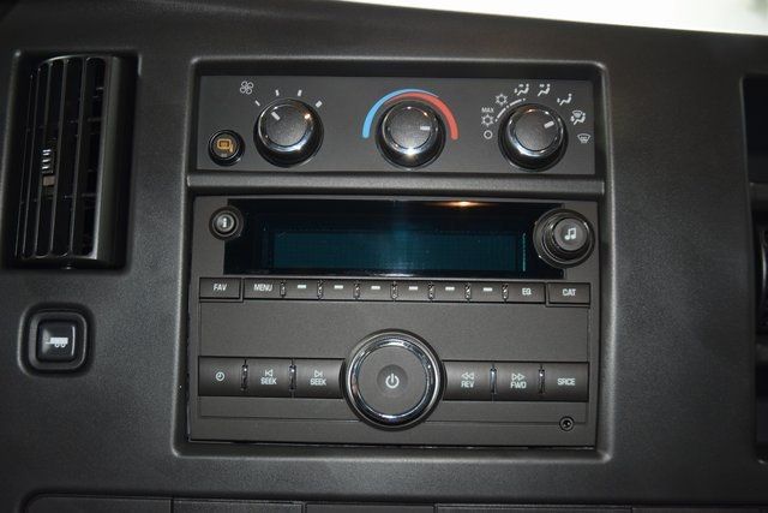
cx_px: 384
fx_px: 928
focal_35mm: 44
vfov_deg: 30.9
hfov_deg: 45.0
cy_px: 256
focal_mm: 29
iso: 900
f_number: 3.8
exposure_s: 1/20
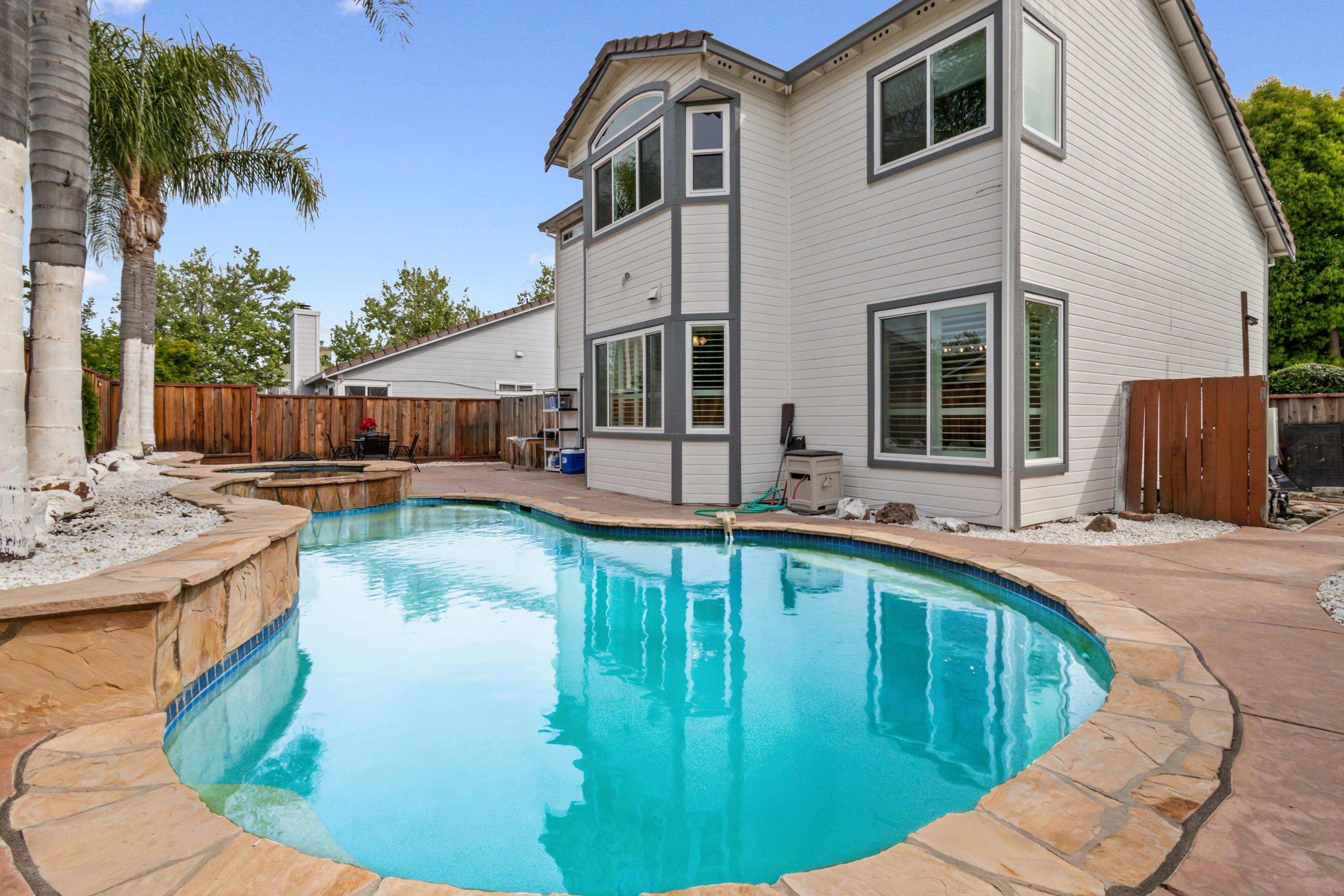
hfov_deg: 96.7
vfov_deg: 73.7
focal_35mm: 16
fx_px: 597
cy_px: 437
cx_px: 686
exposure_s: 1/125
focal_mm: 10
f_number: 11
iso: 100
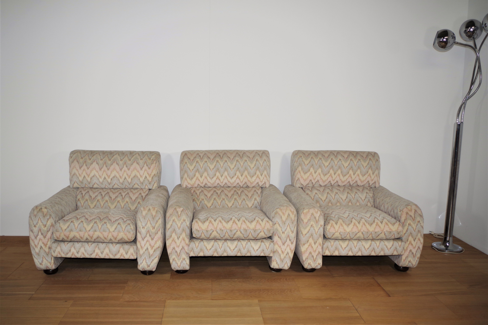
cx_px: 244
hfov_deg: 61.9
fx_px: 407
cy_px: 162
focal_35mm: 30
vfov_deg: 43.6
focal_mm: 20
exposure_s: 1/100
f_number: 4
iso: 200
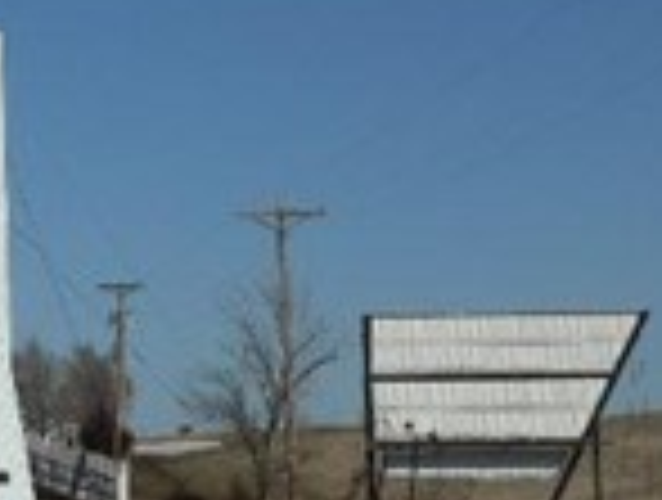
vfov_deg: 8.7
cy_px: 252
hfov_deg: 11.3
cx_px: -104
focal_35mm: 171
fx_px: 3278
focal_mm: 10.5
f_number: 5.6
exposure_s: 1/1000
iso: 80
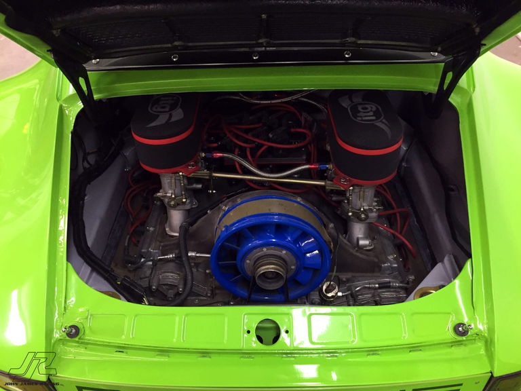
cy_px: 196
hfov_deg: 61.7
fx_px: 436
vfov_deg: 48.2
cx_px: 260
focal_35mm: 29
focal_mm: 4.15
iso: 100
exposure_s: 1/30
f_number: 2.2
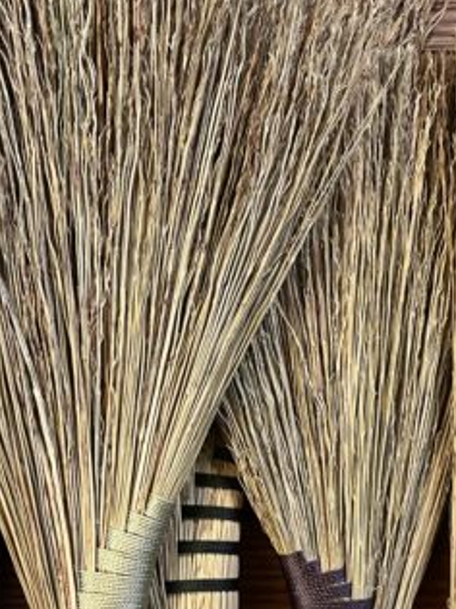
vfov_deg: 29.3
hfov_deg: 22.1
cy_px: 363
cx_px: 135
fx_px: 1160
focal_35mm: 66
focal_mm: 5.1
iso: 500
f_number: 1.6
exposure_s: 1/30
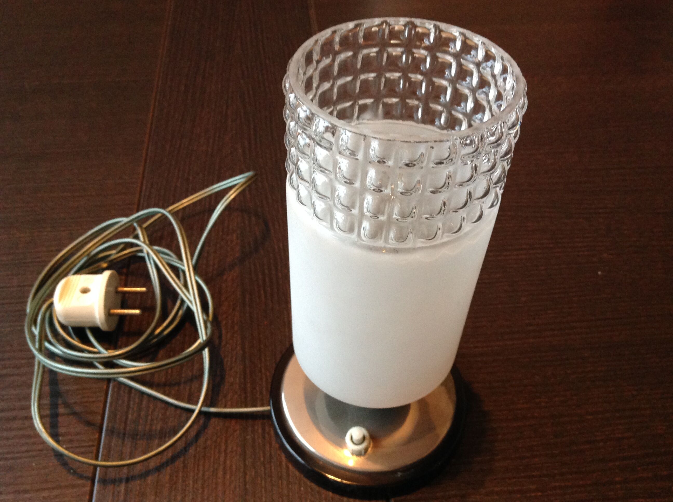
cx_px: 336
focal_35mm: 35
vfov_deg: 40.6
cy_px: 251
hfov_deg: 52.7
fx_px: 679
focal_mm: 4.28
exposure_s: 1/15
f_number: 2.4
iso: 250
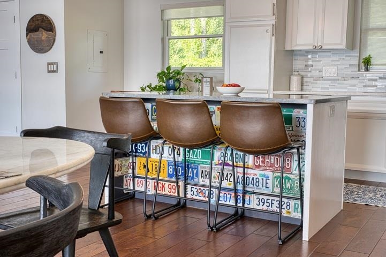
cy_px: 128
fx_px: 472
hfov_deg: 44.5
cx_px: 193
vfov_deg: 30.5
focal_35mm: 44
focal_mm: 44
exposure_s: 1/5
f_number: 16
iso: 200
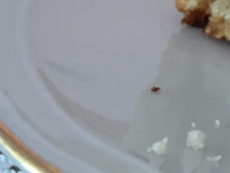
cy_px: -170
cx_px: 396
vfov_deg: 9.8
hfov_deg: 12.9
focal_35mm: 141
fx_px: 937
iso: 25
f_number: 2.2
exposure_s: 1/33
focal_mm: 4.15
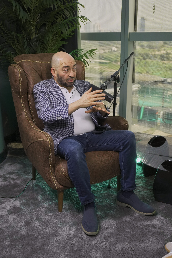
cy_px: 129
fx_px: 322
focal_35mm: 45
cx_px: 86
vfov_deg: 43.6
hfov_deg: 29.9
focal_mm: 30
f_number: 4
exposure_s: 1/160
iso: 800
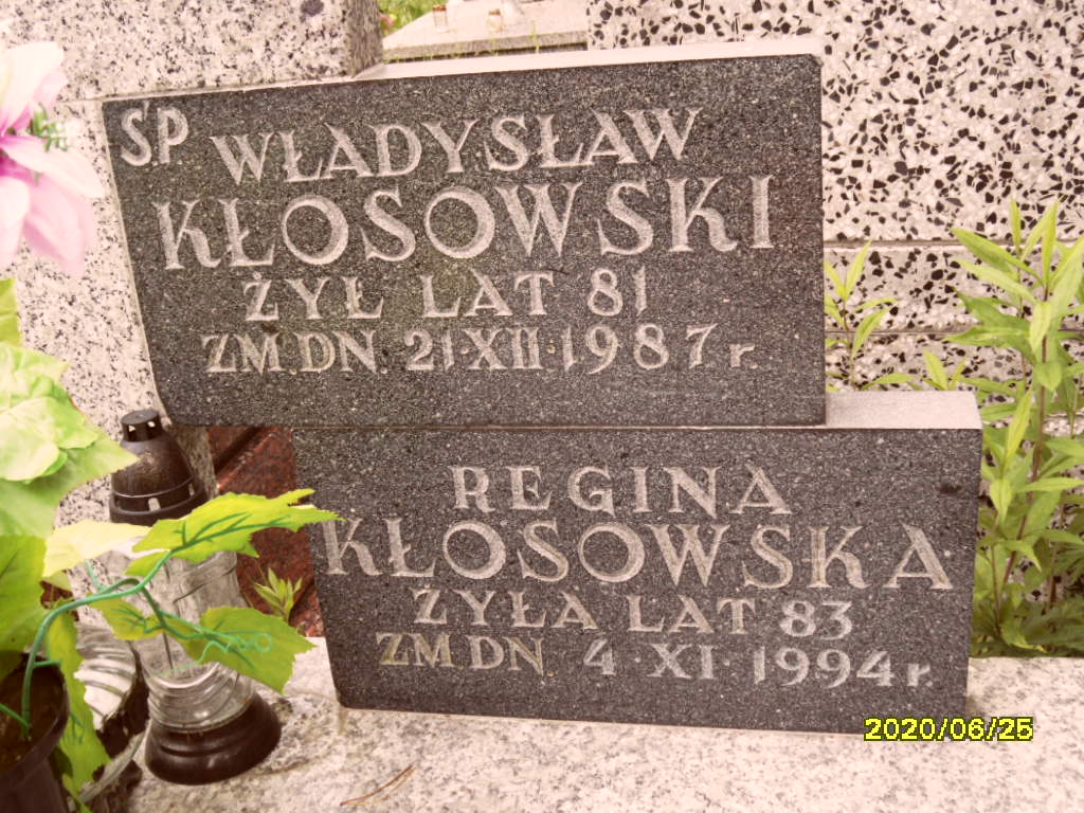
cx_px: 542
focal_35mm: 40
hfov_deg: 46.8
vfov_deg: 36.0
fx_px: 1253
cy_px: 406
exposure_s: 1/180
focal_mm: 6.5
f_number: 3.6
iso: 80
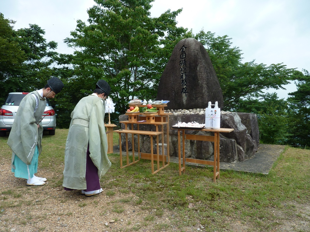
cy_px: 116
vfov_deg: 54.9
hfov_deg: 69.4
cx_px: 155
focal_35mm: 25
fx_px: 224
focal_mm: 4.1
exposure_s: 1/400
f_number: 4
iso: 80
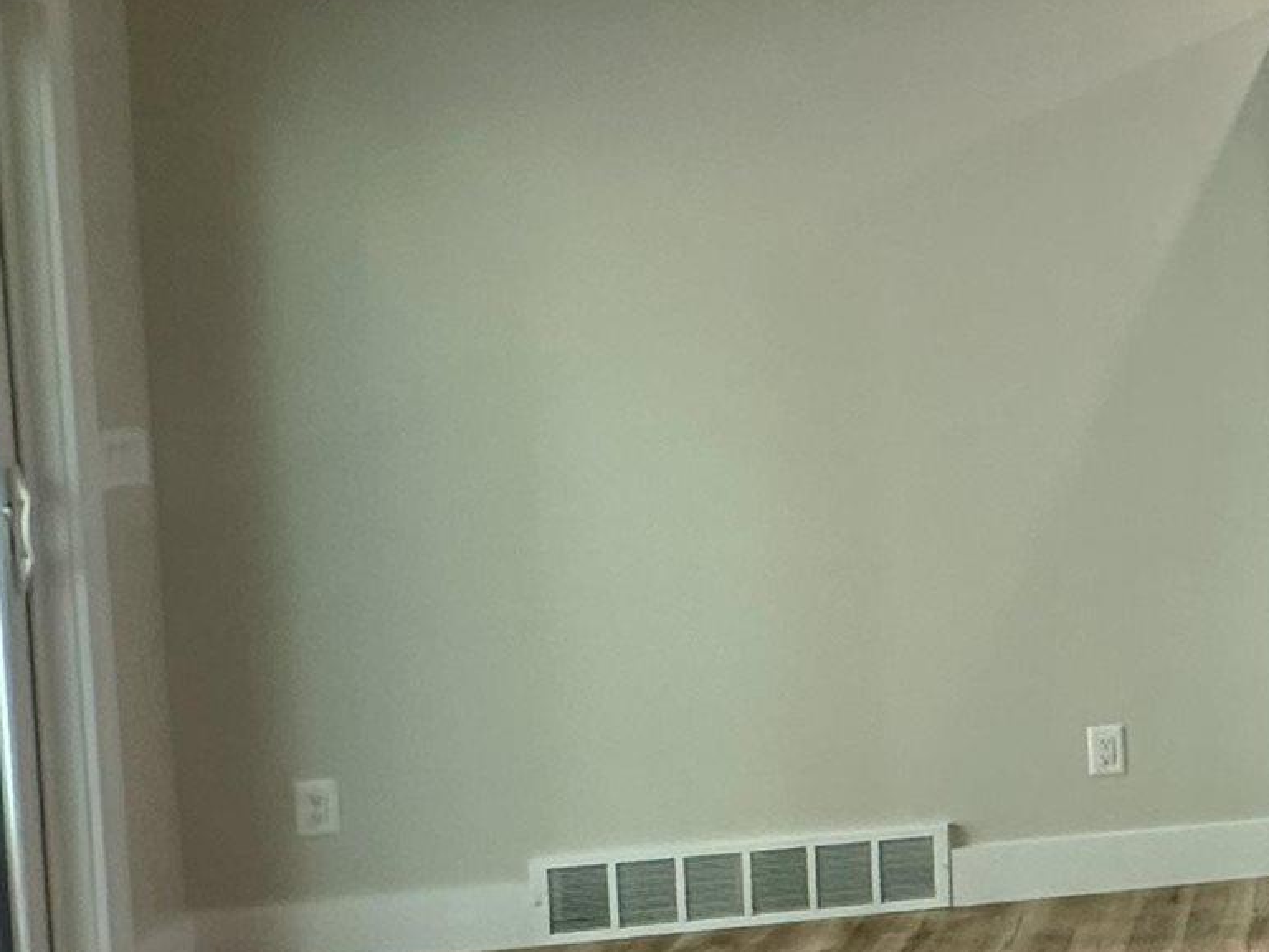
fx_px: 2053
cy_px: 435
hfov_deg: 22.8
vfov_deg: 26.1
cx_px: 2179
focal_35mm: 56
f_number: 2.2
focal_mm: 2.22
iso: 200
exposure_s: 1/120
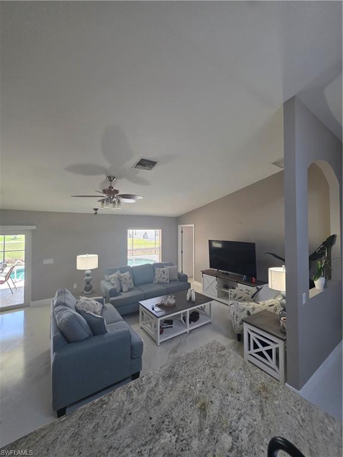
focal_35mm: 13
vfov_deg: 106.2
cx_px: 172
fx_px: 172
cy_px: 228
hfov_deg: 89.9
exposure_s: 1/120
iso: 200
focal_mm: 2.2
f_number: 1.9
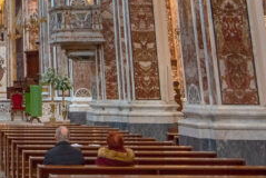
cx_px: -37
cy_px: -131
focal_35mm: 90
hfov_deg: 21.3
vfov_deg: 13.8
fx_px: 666
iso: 1000
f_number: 2.8
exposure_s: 1/100
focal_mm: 21
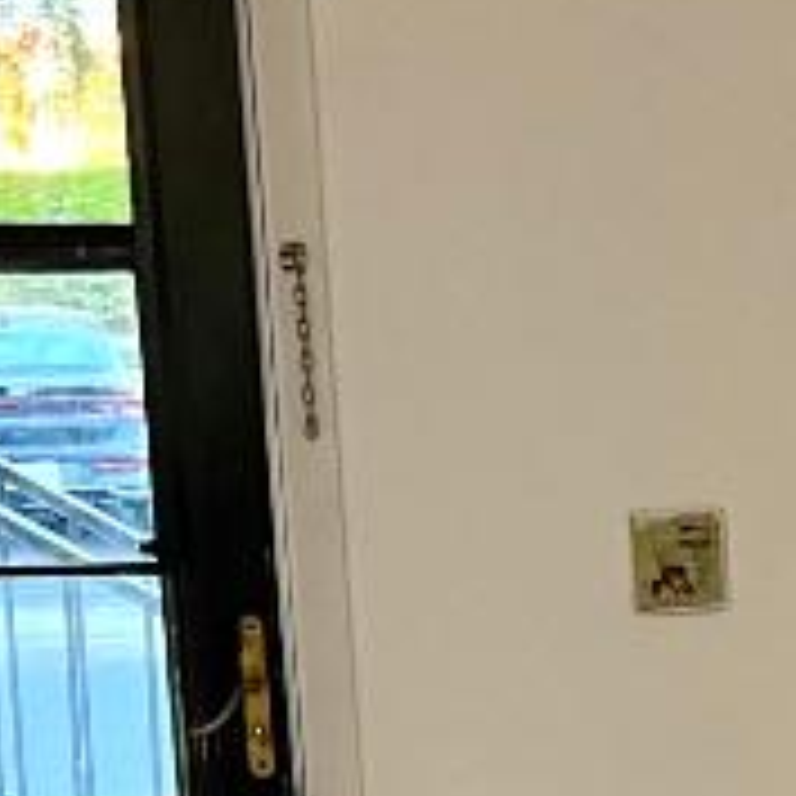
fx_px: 3460
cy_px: 1156
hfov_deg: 12.5
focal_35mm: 133
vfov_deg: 12.5
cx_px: 1169
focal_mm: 5.7
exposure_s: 1/60
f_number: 1.5
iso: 160
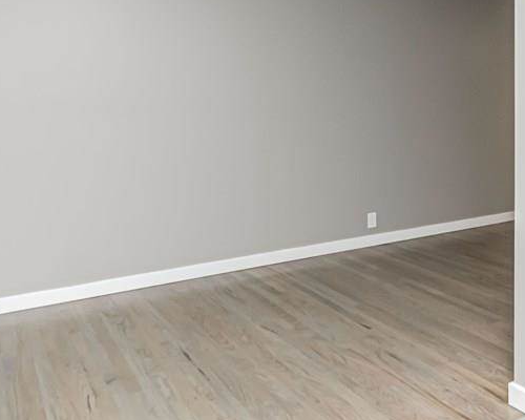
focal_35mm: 36
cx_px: 438
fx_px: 559
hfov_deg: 46.9
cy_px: 82
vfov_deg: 39.5
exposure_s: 1/60
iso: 3200
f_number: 10
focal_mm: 10
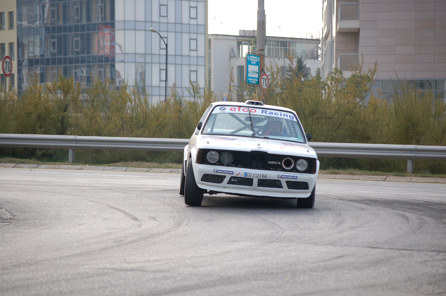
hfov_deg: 13.1
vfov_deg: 8.7
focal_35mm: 158
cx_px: 223
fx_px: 1950
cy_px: 148
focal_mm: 105
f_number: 4.8
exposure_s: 1/1000
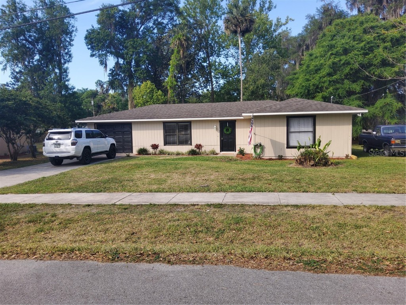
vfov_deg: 53.1
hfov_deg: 67.3
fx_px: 305
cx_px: 203
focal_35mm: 26
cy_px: 152
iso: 50
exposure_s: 1/508
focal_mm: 3.08
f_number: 2
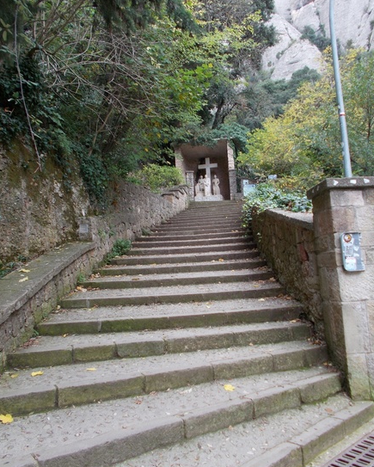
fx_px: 442
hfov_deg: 45.8
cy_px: 221
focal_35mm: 32
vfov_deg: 55.6
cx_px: 189
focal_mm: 5.3
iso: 80
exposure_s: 1/40
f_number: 3.4
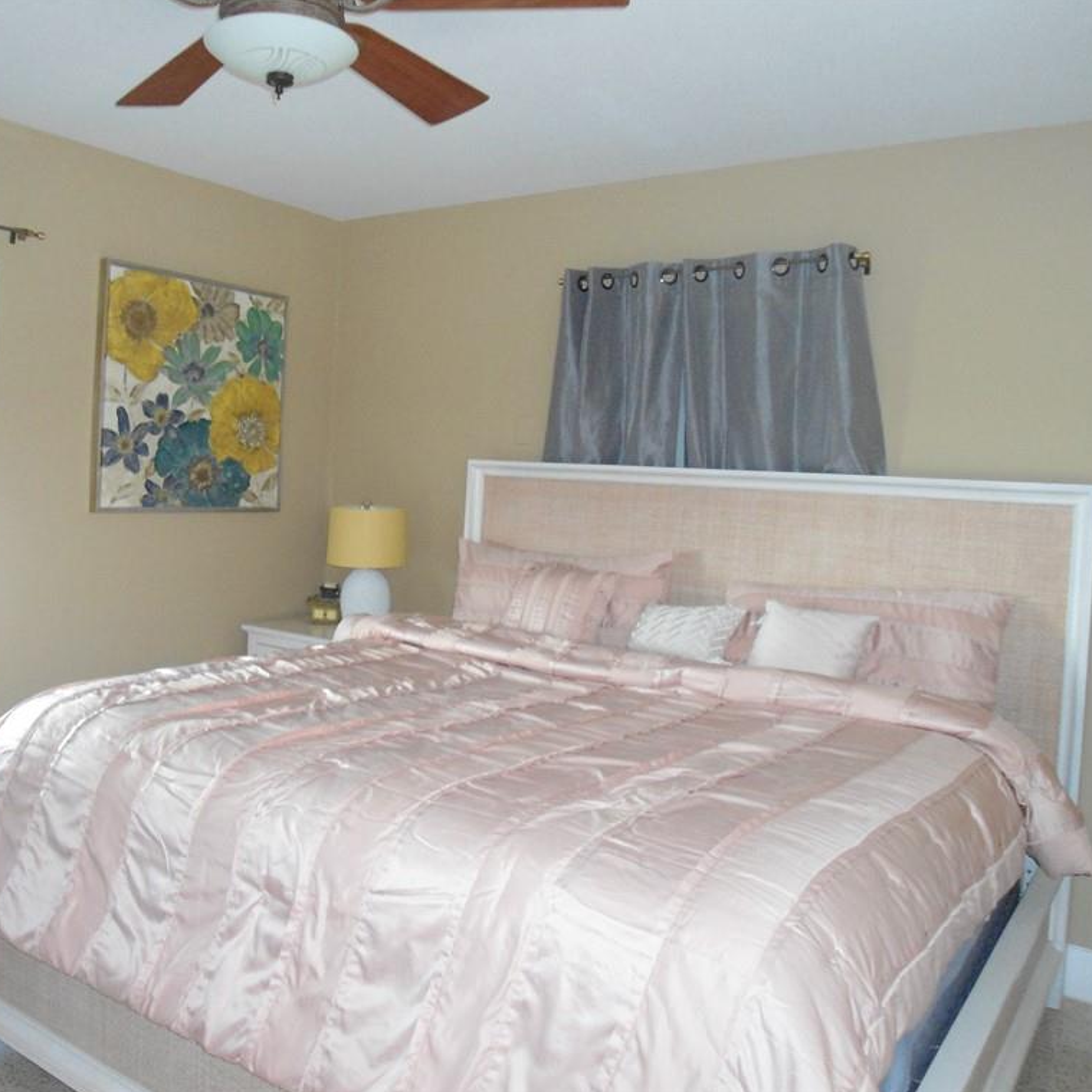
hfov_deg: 52.2
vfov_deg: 52.5
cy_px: 547
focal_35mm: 31
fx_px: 1106
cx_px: 442
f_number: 2.8
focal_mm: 4.7
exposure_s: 1/30
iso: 400
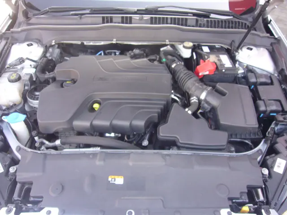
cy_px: 108
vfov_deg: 49.7
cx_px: 144
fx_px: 232
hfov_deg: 63.4
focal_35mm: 28
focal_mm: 4.6
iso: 100
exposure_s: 1/25
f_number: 2.8
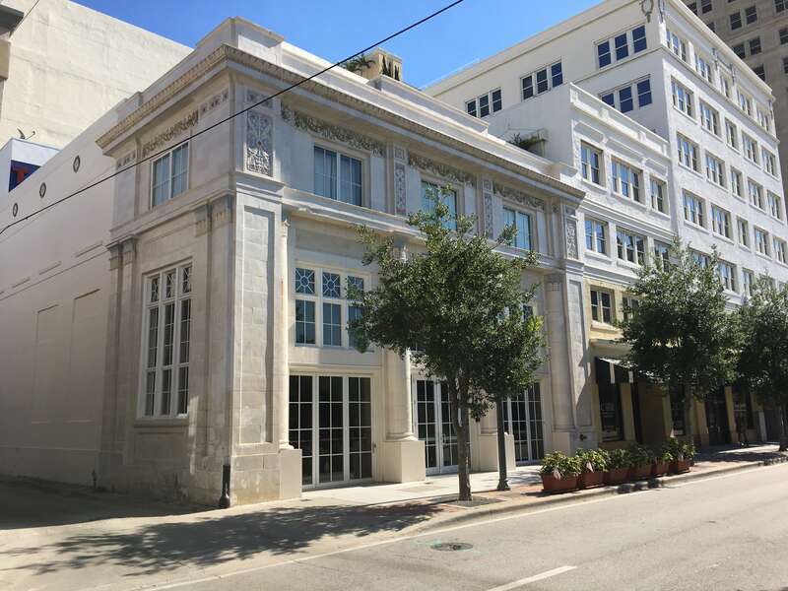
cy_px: 296
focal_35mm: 29
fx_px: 660
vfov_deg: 48.2
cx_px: 394
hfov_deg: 61.7
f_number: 2.2
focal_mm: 4.15
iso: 25
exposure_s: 1/1451
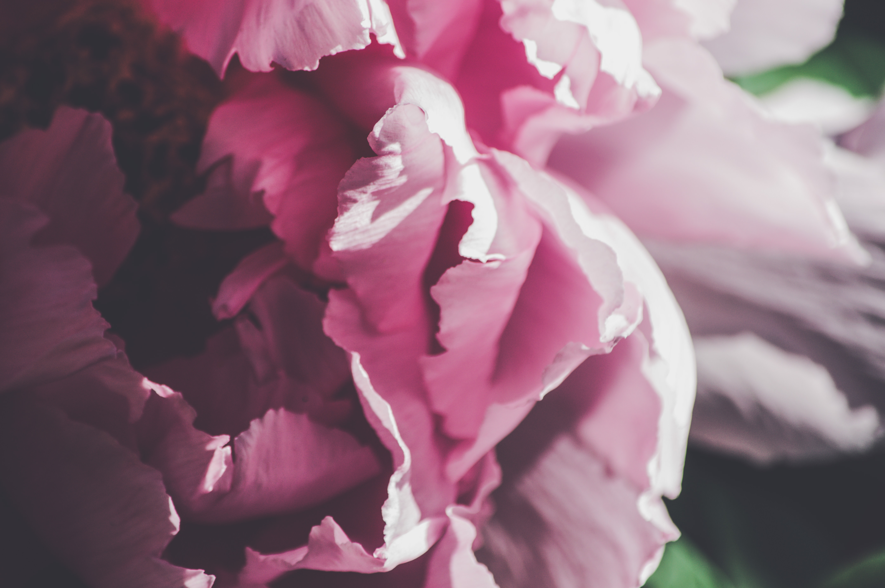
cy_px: 294
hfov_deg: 4.6
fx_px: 11049
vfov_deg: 3.0
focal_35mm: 450
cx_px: 442
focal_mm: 300
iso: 400
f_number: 9
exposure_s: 1/500
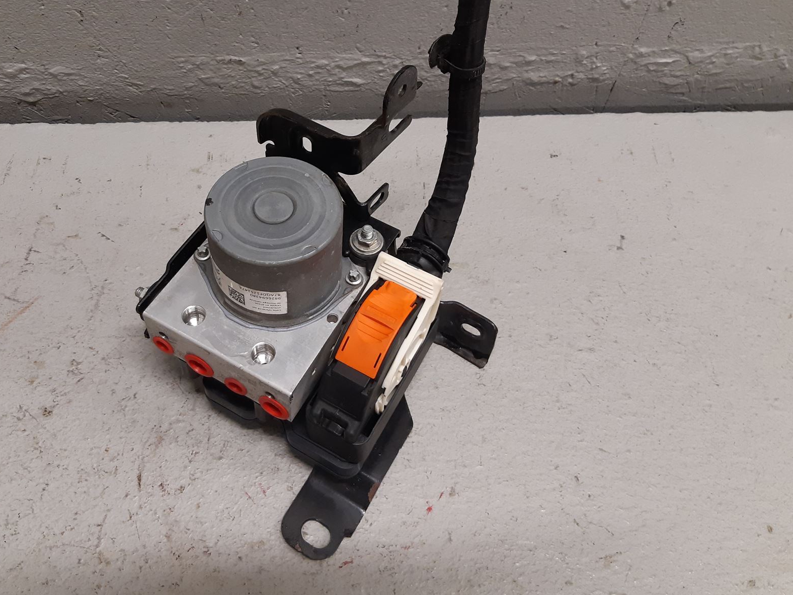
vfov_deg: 41.6
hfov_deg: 53.6
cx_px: 318
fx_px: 779
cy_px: 231
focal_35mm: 34
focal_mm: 3.93
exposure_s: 1/50
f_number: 1.7
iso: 160
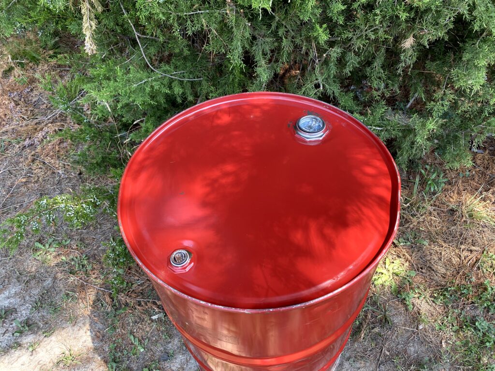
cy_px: 186
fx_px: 372
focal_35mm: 26
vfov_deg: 53.1
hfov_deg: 67.3
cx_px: 248
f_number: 1.8
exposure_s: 1/122
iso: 32
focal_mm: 4.25
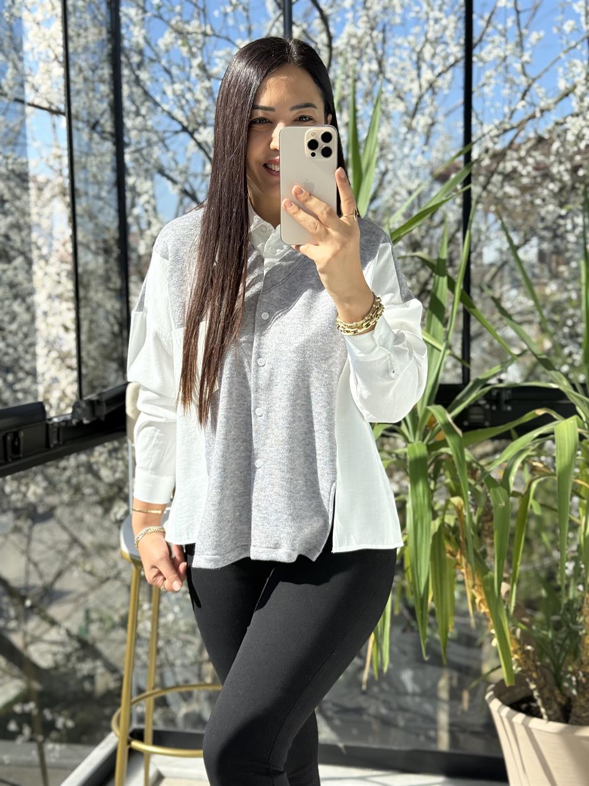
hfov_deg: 30.3
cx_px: 294
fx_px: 1089
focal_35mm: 48
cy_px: 393
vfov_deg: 39.7
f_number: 1.78
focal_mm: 6.76
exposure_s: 1/1353
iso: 80
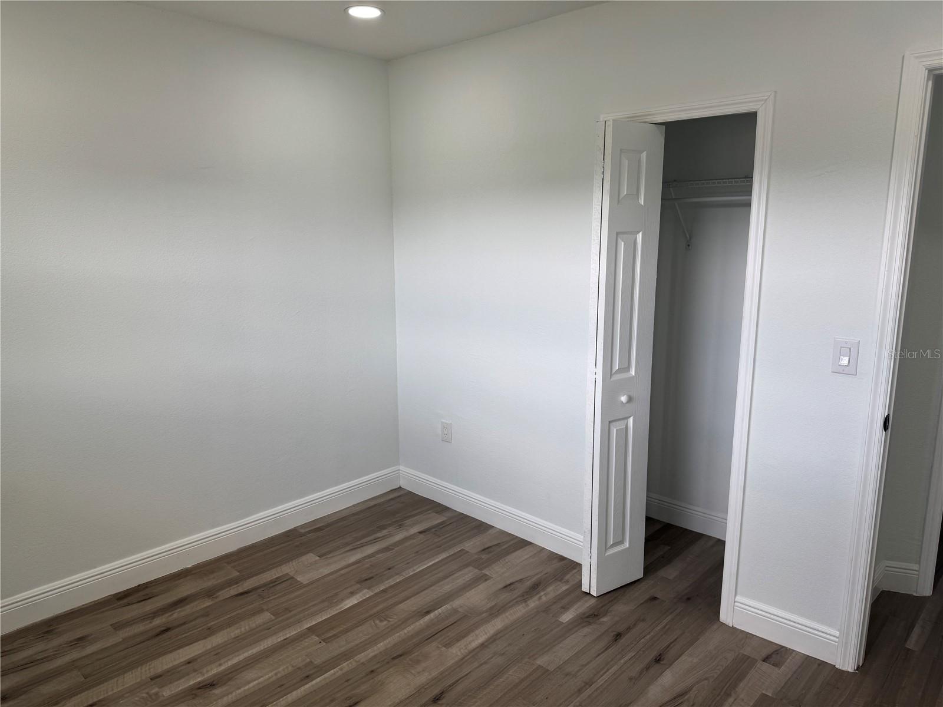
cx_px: 472
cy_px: 354
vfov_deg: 56.8
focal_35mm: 24
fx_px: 654
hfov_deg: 71.6
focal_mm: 6.76
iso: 80
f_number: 1.78
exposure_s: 1/347
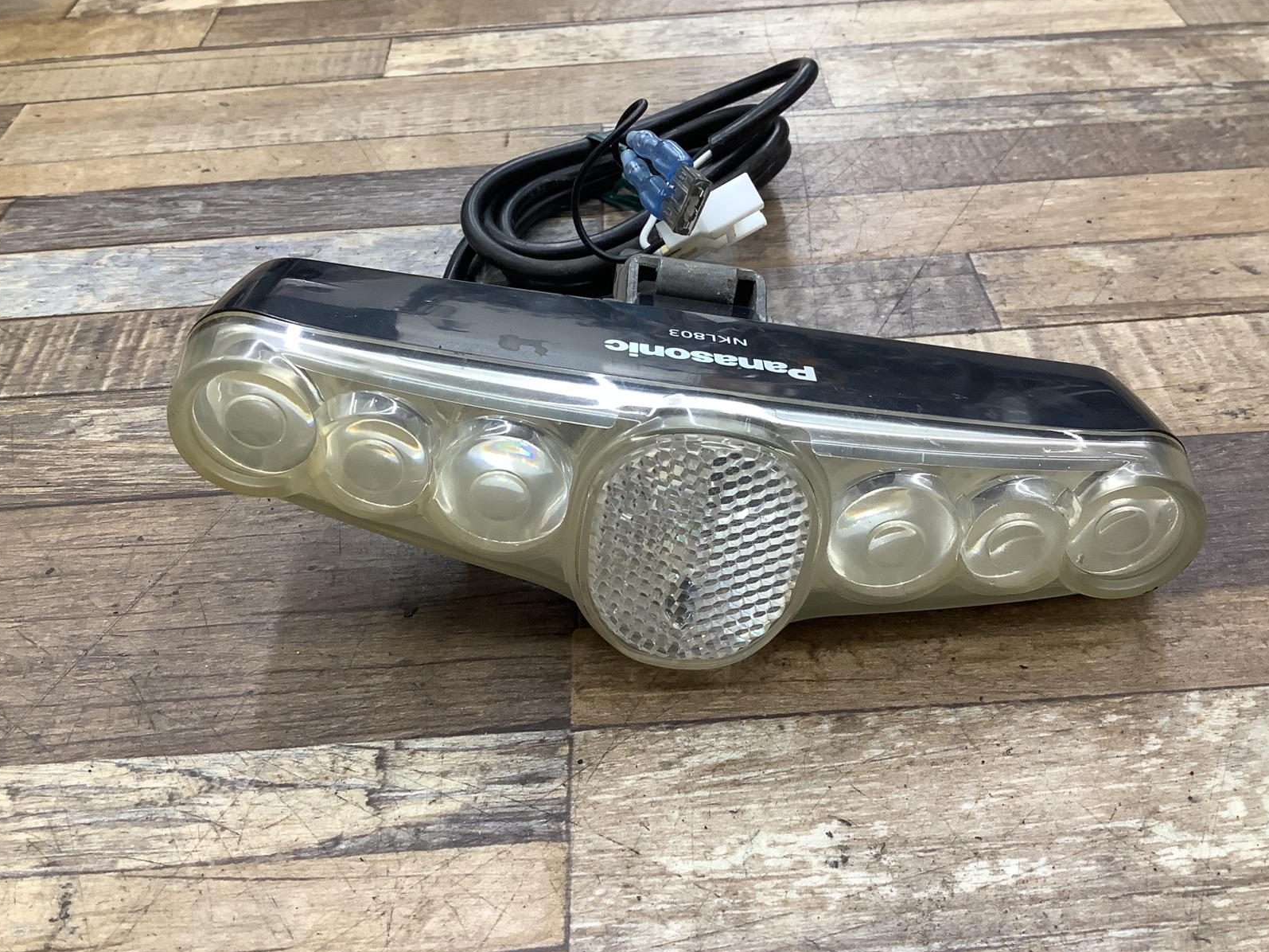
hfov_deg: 56.8
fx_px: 1173
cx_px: 643
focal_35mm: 32
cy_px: 473
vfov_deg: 44.2
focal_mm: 3.3
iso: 125
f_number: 2.4
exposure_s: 1/60
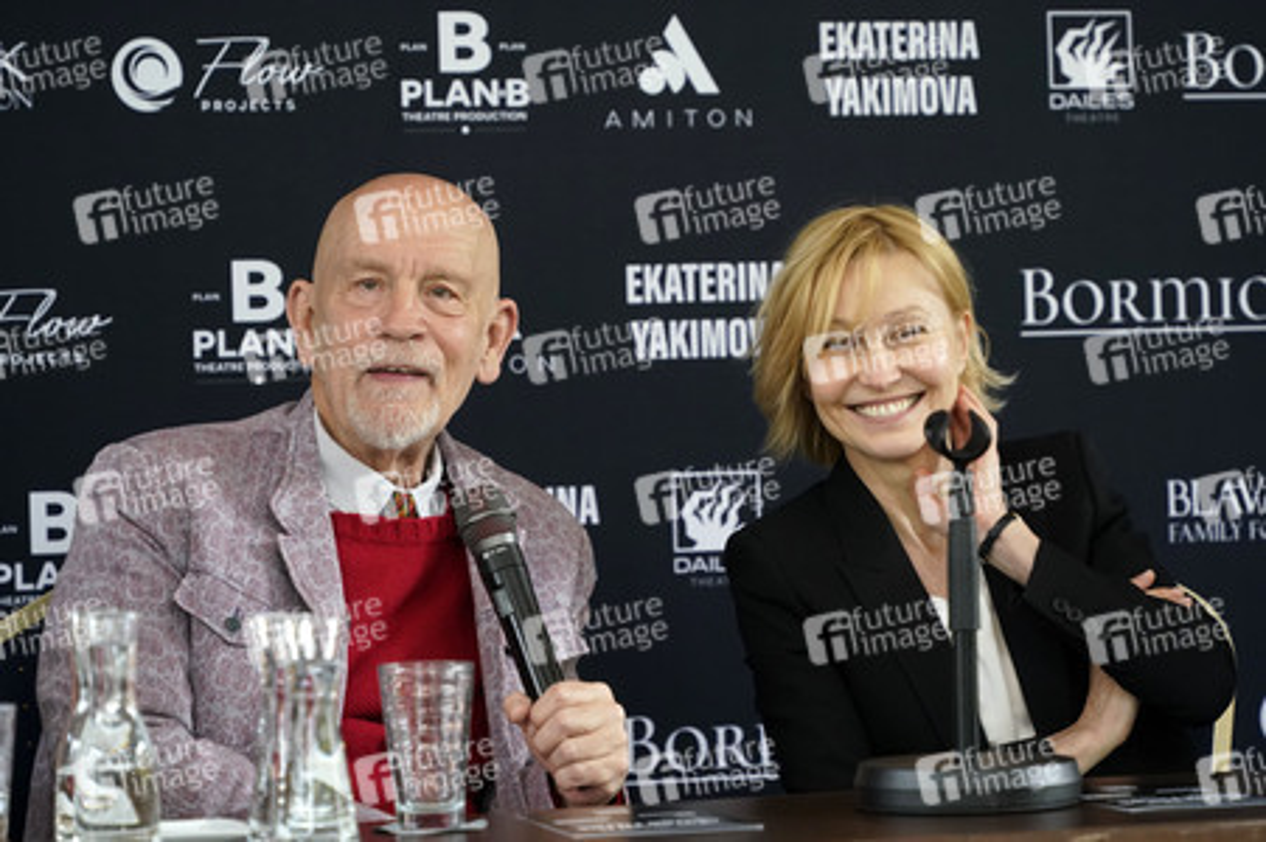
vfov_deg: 8.7
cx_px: 633
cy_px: 421
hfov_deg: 13.1
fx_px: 5517
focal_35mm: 157
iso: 3200
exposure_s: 1/100
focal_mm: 157
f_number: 5.6
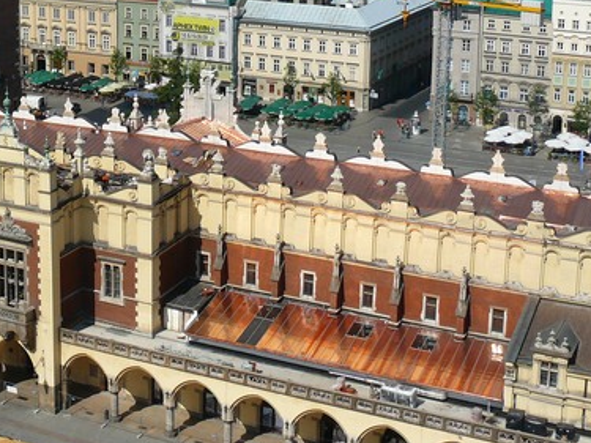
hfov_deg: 27.2
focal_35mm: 70
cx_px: 112
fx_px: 1195
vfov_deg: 20.4
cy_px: 19
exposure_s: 1/250
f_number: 5.6
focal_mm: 7.4
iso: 100
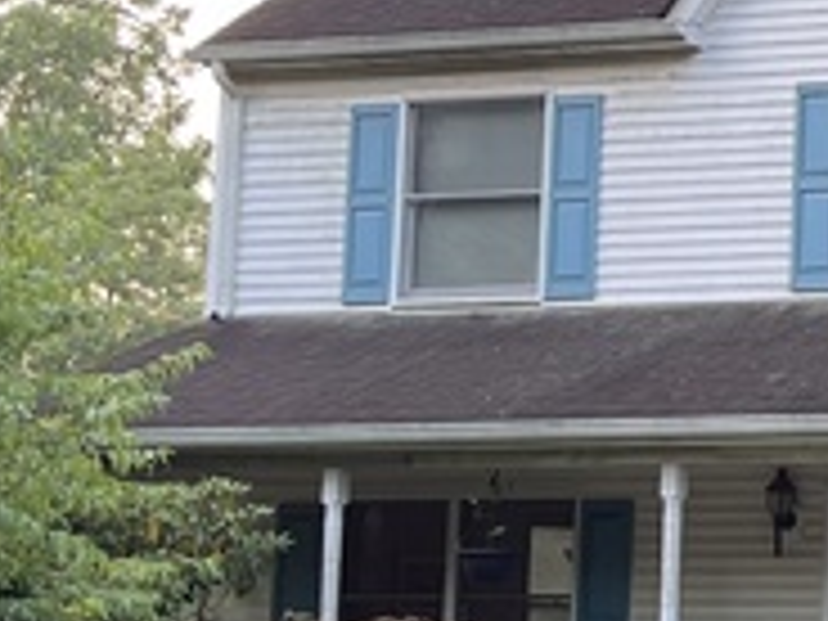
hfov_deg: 14.5
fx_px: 2703
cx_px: 1638
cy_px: 328
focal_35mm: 113
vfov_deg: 13.1
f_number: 1.6
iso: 100
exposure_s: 1/121
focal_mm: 5.1
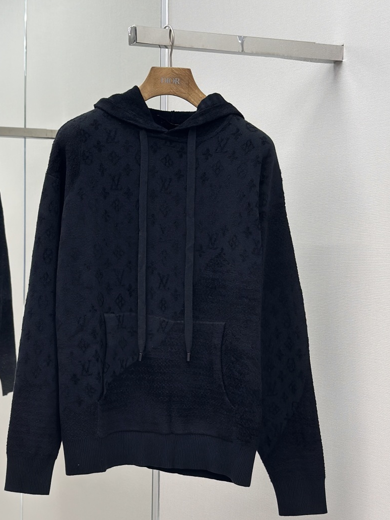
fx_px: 1006
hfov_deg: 21.9
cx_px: 157
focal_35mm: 67
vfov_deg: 28.9
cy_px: 308
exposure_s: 1/189
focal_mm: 6.86
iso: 80
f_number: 1.78
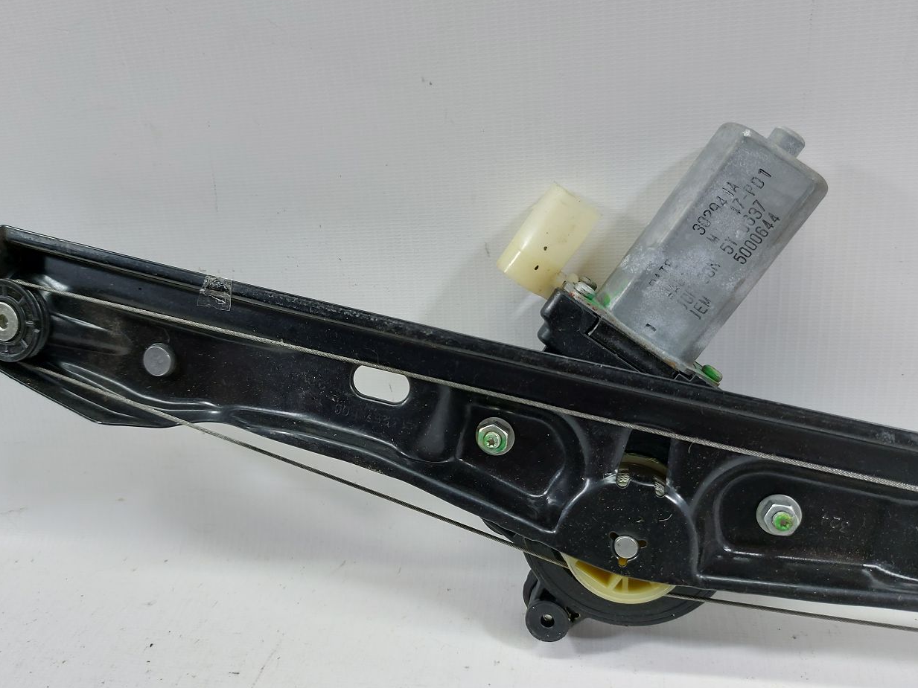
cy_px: 344
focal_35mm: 27
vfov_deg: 51.4
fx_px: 716
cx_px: 441
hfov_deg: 65.3
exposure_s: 1/50
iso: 80
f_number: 1.8
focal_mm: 5.23
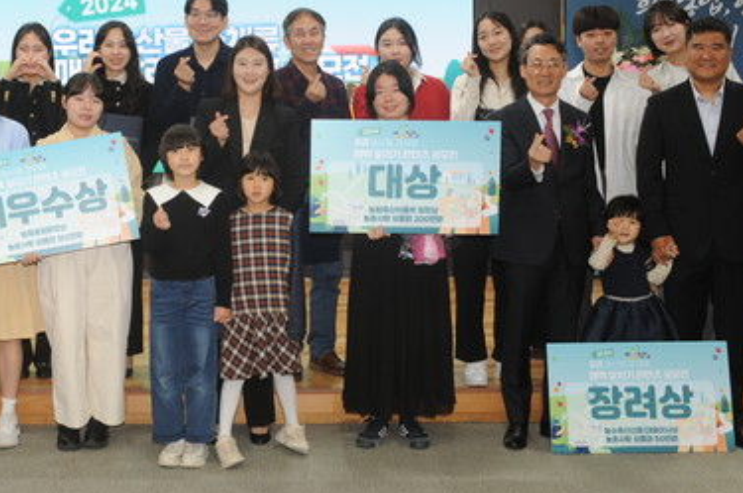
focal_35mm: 64
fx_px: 1319
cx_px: 228
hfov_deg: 31.1
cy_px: 153
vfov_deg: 21.1
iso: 1000
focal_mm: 40
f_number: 7.1
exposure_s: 1/60
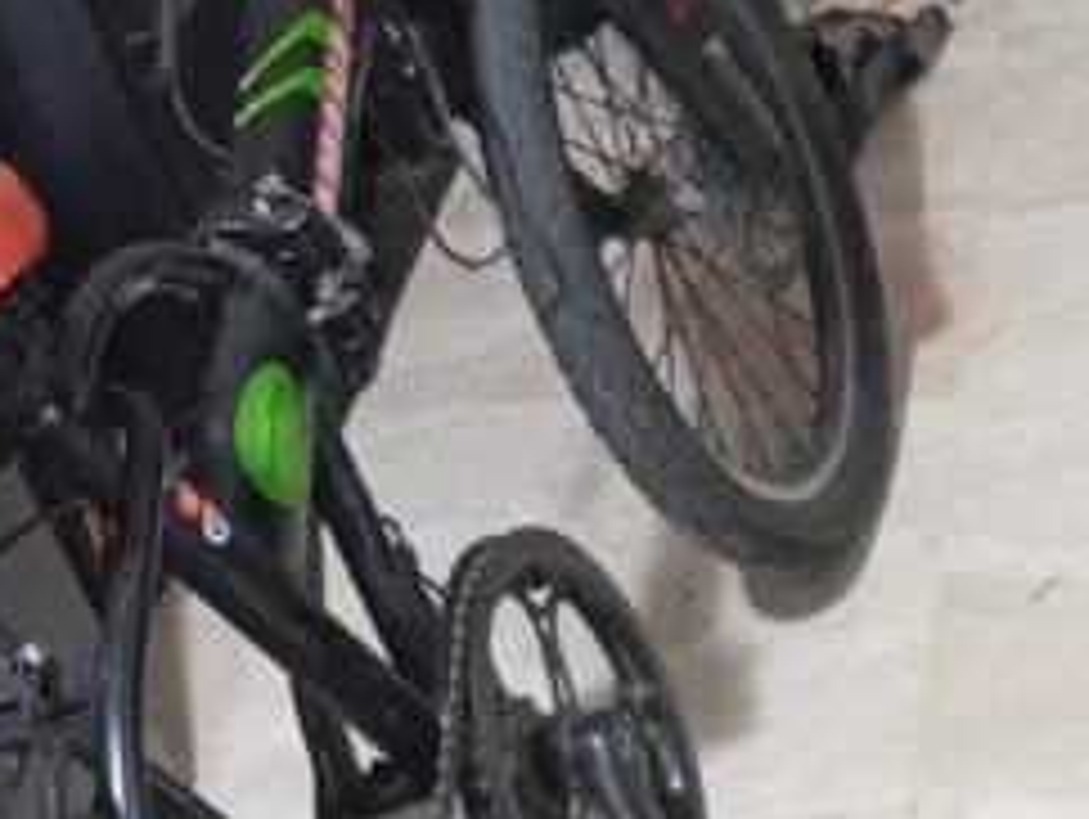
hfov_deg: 25.1
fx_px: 2330
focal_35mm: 74
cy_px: 428
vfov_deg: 19.9
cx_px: 18
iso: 599
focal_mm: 4.25
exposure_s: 1/25
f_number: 1.8
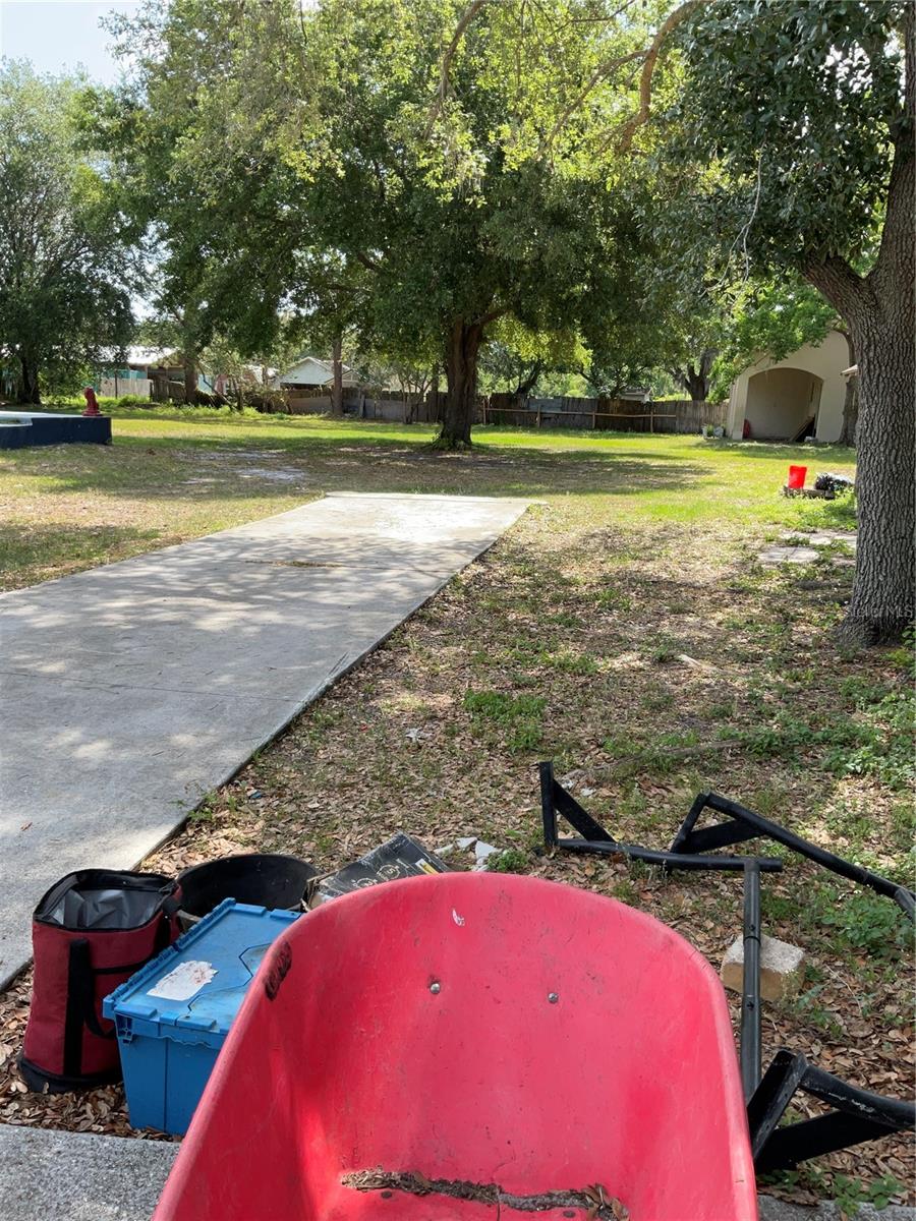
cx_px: 458
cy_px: 610
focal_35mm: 29
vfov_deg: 61.7
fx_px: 1023
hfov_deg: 48.2
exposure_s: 1/391
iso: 16
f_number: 1.8
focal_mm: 3
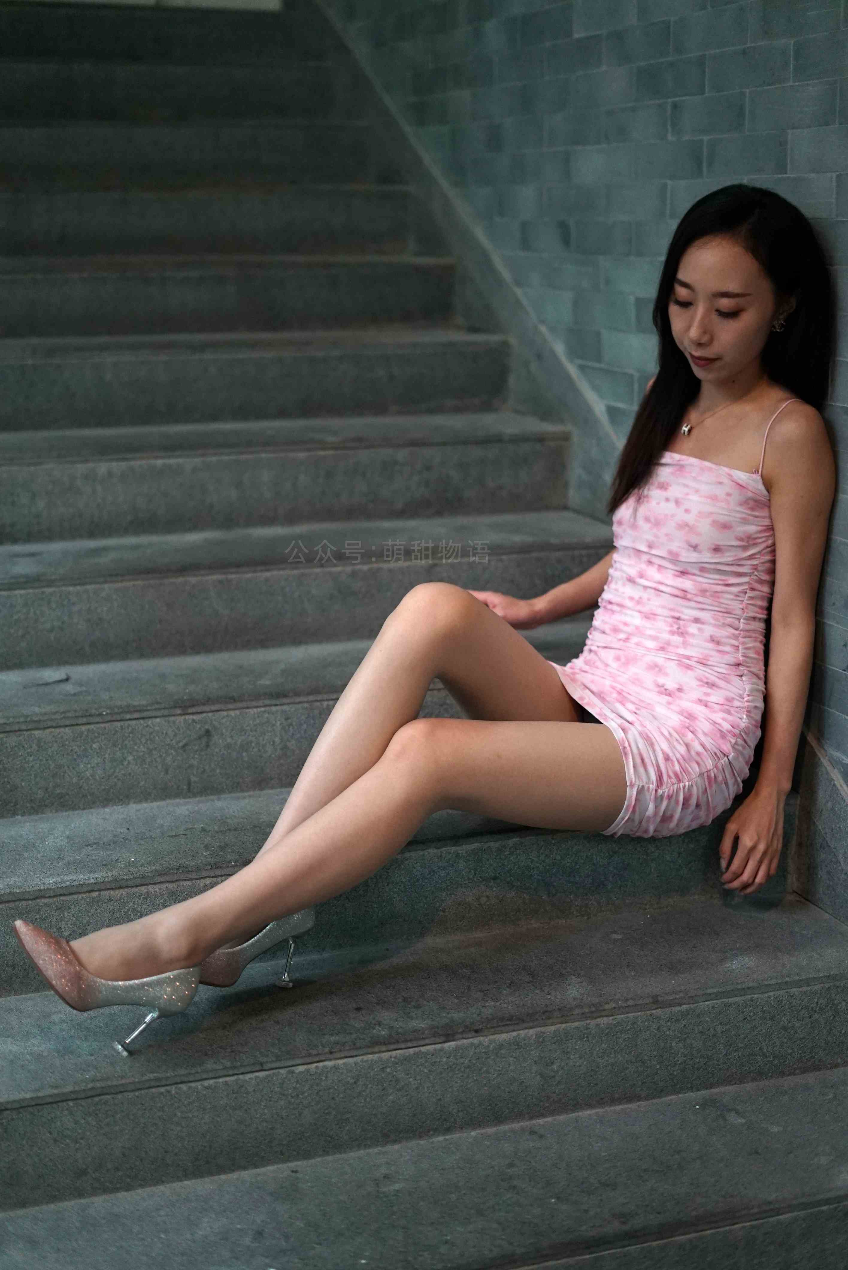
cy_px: 635
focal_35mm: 50
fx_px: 1764
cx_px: 424
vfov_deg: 39.6
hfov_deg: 27.0
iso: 3200
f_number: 1.8
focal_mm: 50
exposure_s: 1/640
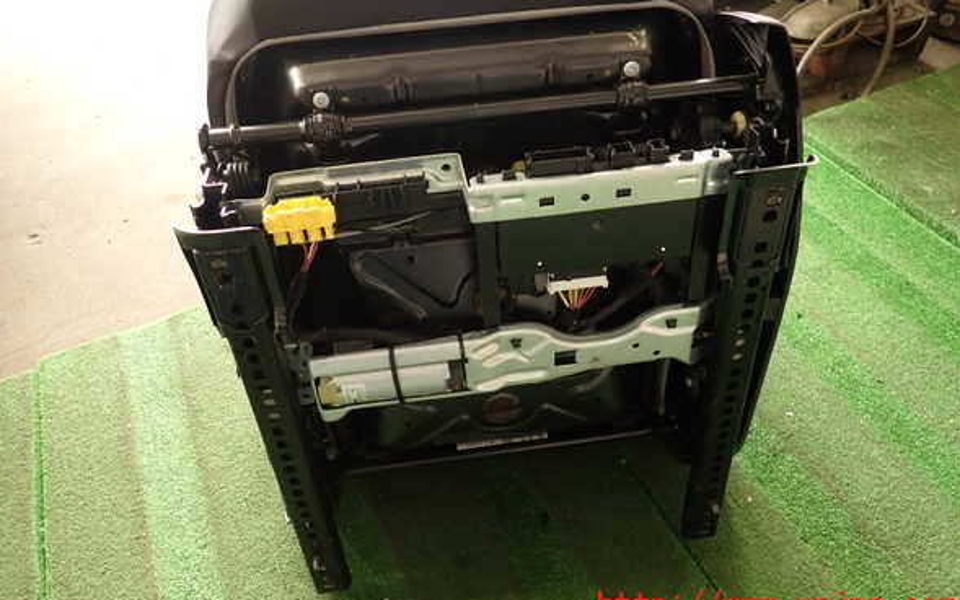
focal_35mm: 27
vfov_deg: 45.9
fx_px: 706
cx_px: 476
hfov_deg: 68.4
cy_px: 261
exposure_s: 1/60
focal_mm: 4.5
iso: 200
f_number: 2
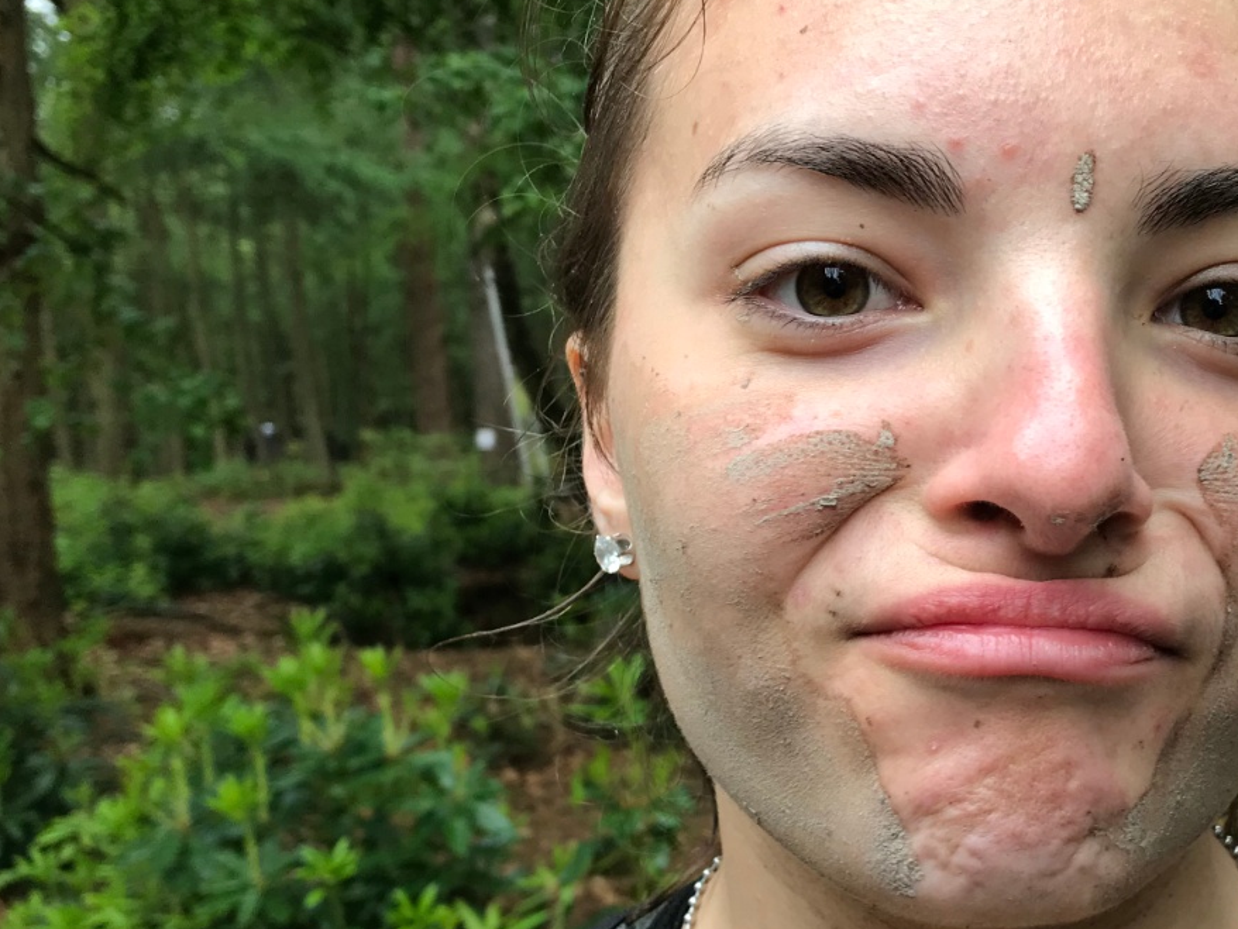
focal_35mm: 51
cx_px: 917
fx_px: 1824
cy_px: 531
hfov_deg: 36.7
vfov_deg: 28.5
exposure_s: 1/50
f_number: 1.8
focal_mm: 3.99
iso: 20
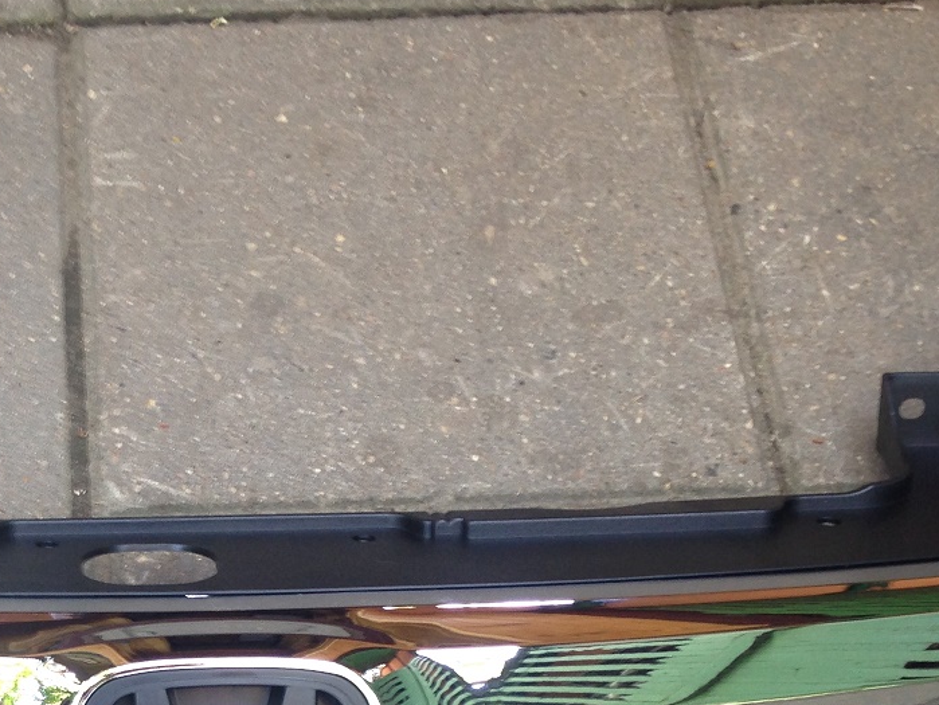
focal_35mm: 77
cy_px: 796
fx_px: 2090
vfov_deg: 18.4
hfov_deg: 24.9
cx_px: 173
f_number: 2.4
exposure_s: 1/20
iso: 50
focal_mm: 4.12
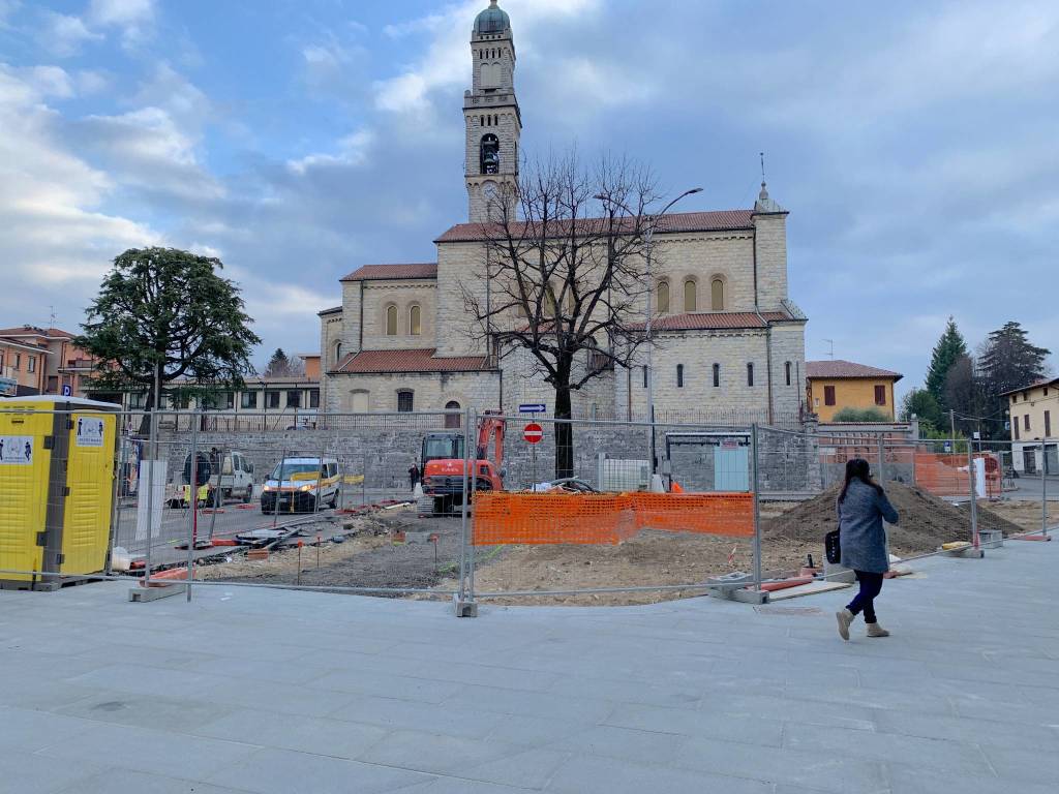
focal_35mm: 26
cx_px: 530
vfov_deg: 53.1
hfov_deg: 67.3
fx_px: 795
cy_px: 397
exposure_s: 1/520
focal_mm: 4.25
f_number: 1.8
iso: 25
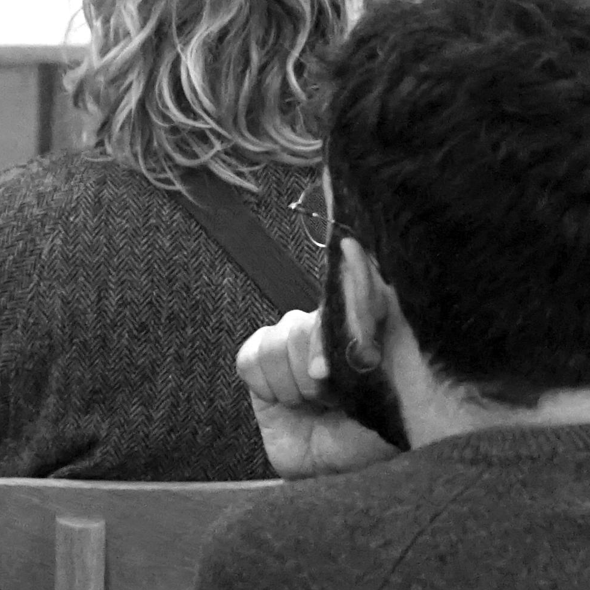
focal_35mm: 182
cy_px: 182
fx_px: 3510
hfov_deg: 9.4
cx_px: -219
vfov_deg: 9.6
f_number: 2.8
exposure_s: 1/160
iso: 4000
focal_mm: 35
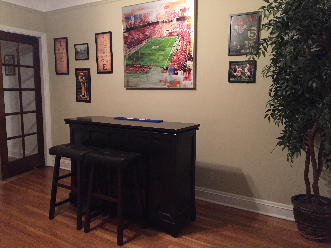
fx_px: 277
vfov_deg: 48.2
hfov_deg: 61.7
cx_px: 166
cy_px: 124
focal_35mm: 29
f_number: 2.2
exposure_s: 1/15
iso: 320
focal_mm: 4.15
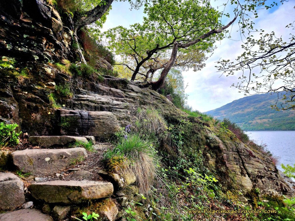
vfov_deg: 58.9
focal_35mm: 23
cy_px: 110
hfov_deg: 73.9
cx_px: 148
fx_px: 196
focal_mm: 6.4
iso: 25
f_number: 1.8
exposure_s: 1/182
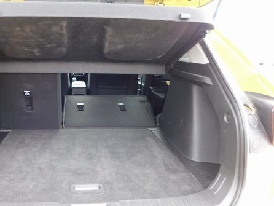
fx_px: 261
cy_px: 119
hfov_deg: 54.4
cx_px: 96
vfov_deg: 42.9
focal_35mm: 33
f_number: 3
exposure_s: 1/30
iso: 220
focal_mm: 4
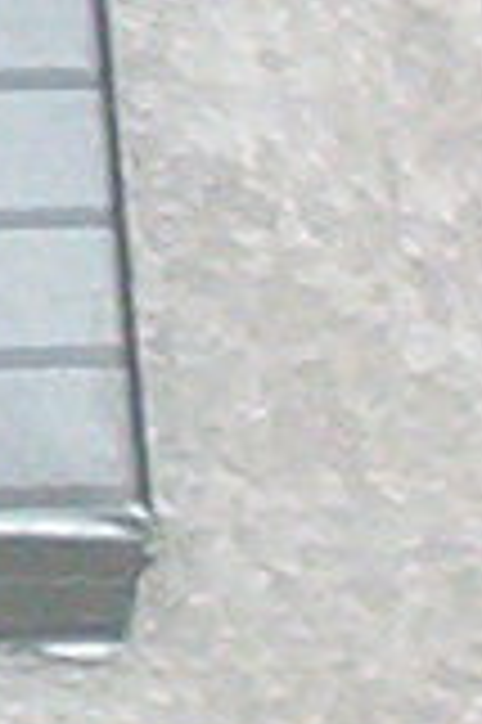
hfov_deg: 1.6
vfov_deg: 2.4
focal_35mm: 857
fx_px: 17247
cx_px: -923
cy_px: -472
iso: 140
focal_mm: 10.76
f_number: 3.62
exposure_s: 1/93.2
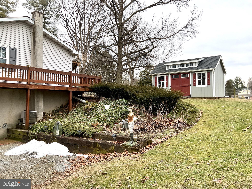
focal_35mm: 29
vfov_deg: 48.2
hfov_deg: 61.7
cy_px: 94
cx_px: 126
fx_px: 211
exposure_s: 1/360
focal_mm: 3
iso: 16
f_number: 1.8
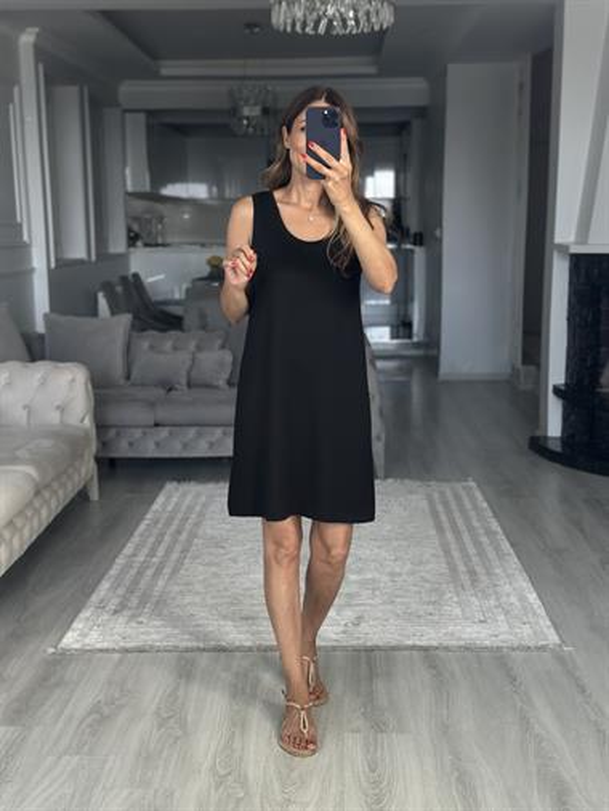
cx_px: 304
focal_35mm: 48
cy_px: 406
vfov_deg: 39.6
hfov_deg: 30.3
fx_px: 1125
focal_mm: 6.86
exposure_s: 1/121
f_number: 1.78
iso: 125
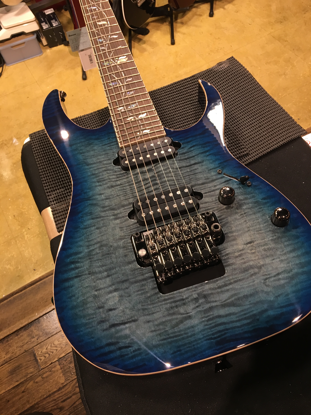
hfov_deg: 48.2
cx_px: 156
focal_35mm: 29
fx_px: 347
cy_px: 208
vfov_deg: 61.7
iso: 80
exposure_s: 1/30
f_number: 2.2
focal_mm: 4.15
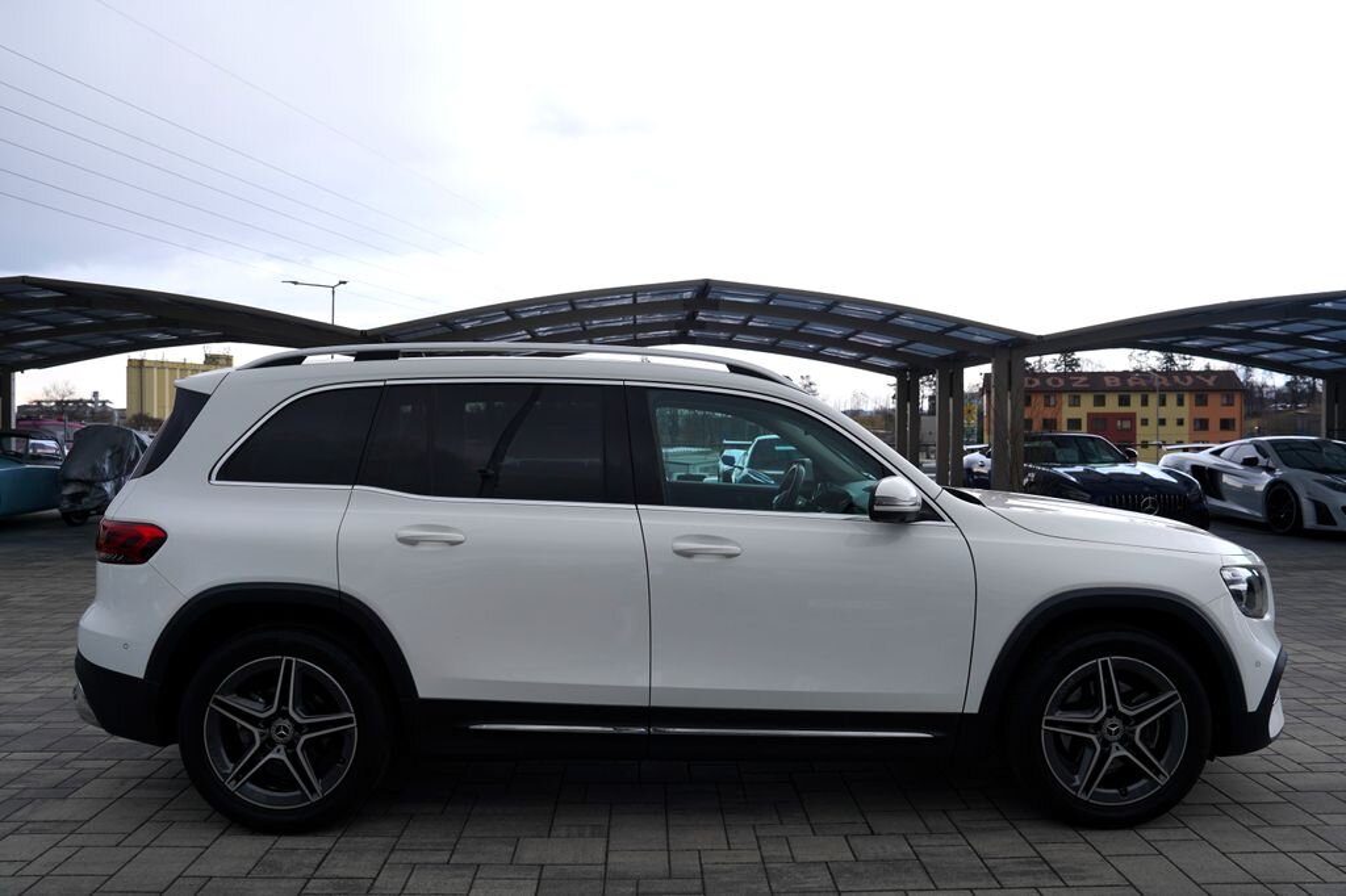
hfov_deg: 71.5
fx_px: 934
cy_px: 448
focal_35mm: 25
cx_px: 673
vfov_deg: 51.3
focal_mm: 25
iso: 100
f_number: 5.6
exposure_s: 1/100
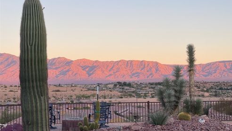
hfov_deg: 29.8
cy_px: 79
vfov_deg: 17.0
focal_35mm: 71
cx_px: 118
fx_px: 437
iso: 32
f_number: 2.2
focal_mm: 7.5
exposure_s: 1/121
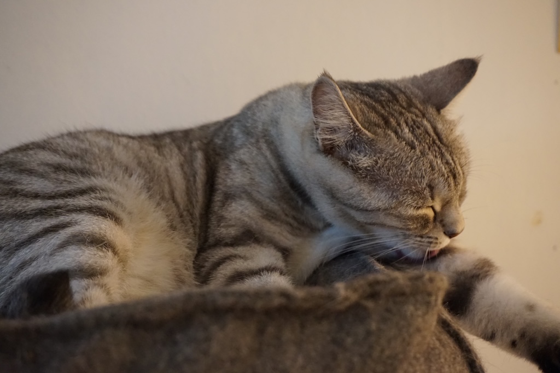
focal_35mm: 44
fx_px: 676
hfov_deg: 45.0
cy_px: 186
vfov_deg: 30.8
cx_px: 280
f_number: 4.5
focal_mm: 29
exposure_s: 1/50
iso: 3200
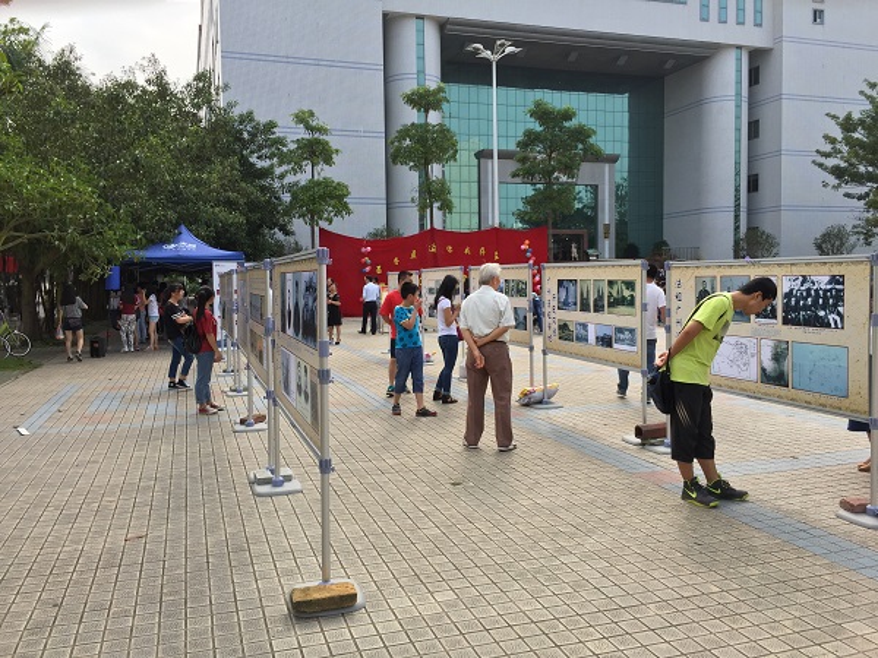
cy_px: 329
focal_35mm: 29
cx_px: 439
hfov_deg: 61.7
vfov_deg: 48.2
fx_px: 736
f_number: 2.2
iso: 32
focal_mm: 4.15
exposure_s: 1/898
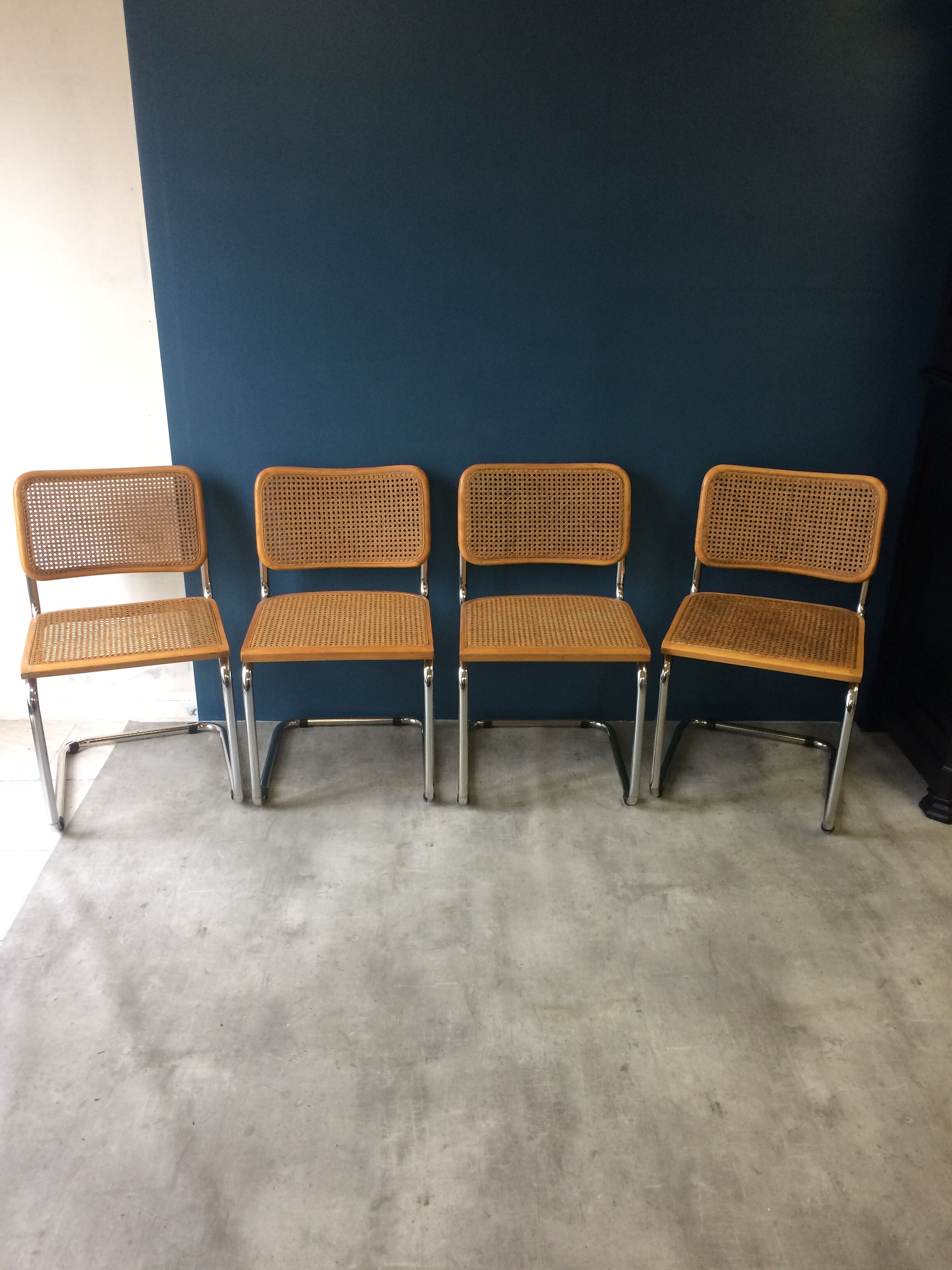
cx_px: 476
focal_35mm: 29
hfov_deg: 48.2
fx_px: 1063
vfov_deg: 61.7
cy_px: 635
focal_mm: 4.15
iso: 64
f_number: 2.2
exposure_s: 1/33
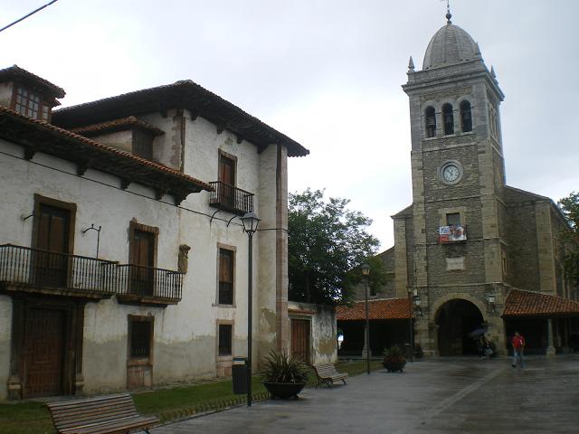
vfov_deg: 37.7
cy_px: 217
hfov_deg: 49.0
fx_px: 636
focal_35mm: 38
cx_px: 290
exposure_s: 1/125
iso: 64
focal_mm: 6.3
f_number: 4.6
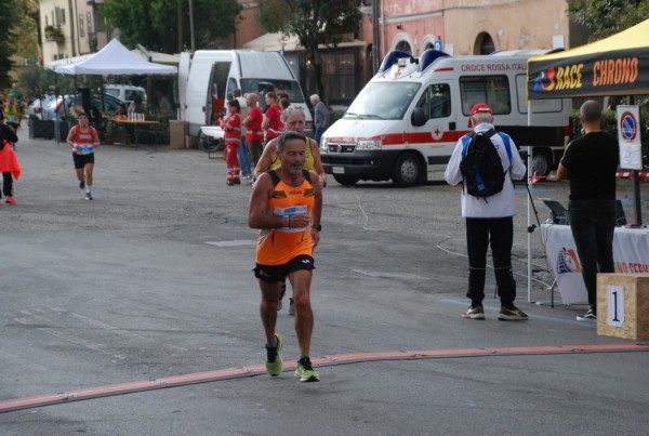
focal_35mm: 112
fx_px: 2033
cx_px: 324
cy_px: 218
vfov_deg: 12.2
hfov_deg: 18.1
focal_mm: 75
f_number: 5.6
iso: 1000
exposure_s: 1/1000
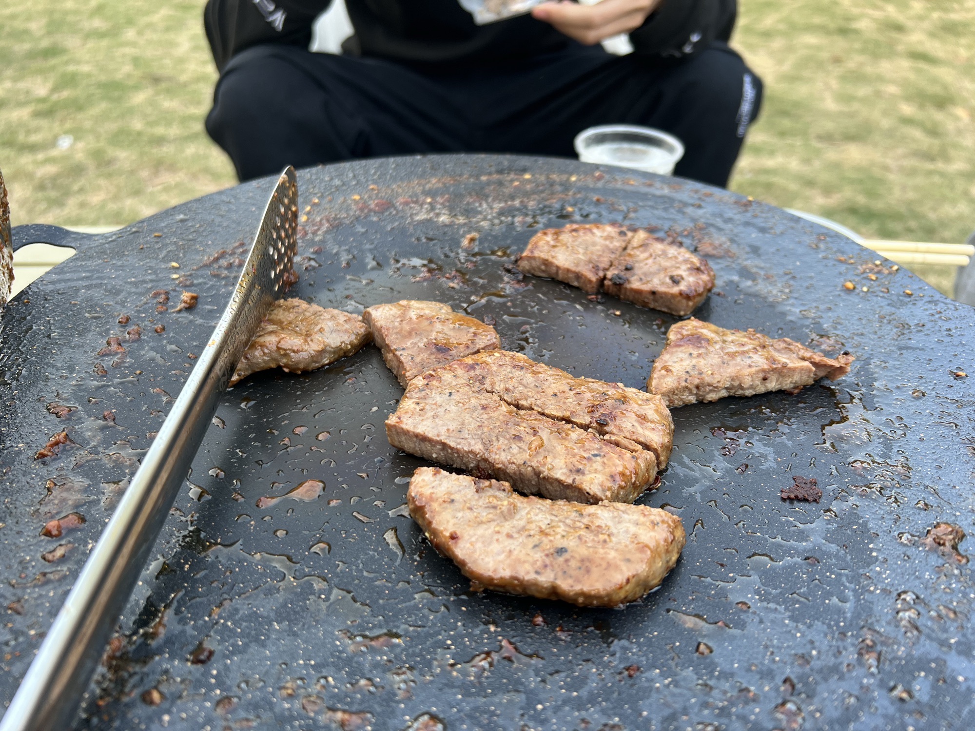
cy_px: 366
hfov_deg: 67.3
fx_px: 732
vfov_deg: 53.1
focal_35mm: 26
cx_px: 488
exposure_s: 1/121
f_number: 1.5
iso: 50
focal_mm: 5.7
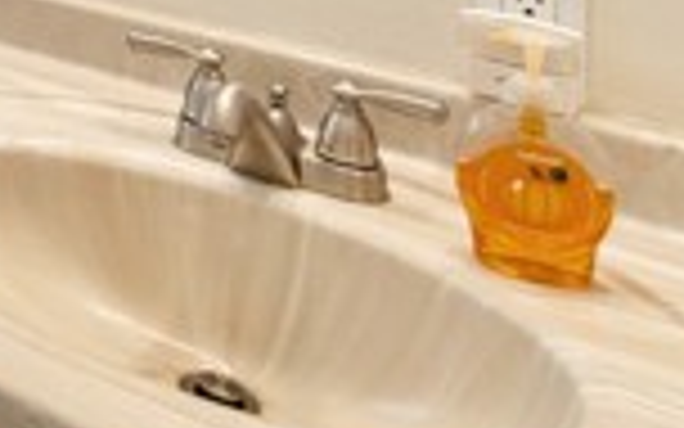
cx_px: -418
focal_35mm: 60
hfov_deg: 24.1
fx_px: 1118
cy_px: -347
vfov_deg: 17.5
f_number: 4
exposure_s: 1/250
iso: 400
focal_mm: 14
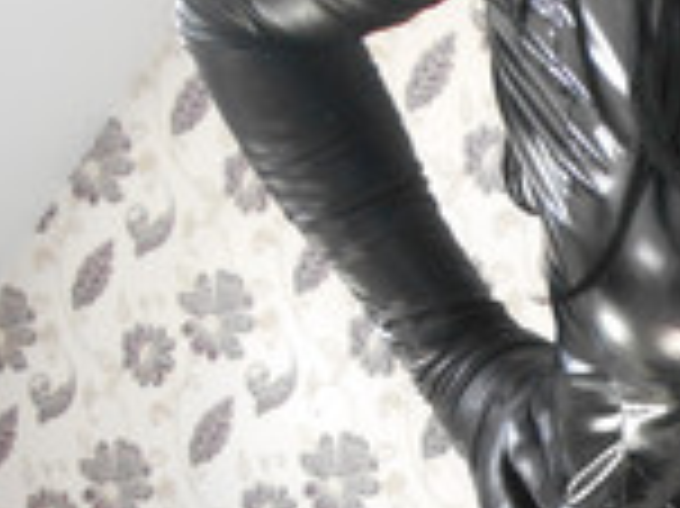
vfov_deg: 16.3
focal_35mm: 86
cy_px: 654
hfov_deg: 21.1
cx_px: 833
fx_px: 1688
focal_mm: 4.6
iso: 400
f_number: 3.2
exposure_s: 1/30
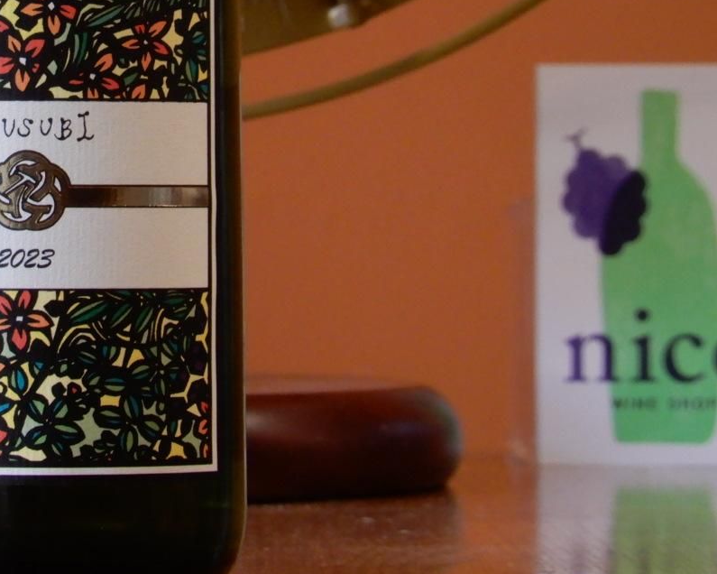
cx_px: -4
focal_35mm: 324
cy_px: 97
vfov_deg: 4.8
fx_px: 6875
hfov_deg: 6.0
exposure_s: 1/20
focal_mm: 29.4
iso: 400
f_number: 5.6
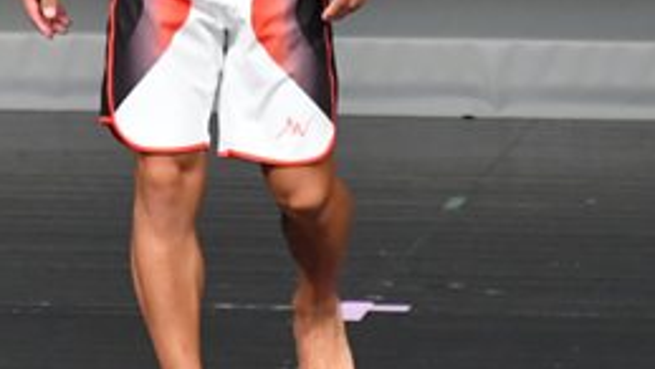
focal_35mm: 1174
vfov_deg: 1.0
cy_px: -20
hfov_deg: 1.8
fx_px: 20401
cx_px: 204
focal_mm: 250
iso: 5000
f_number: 5.6
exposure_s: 1/400
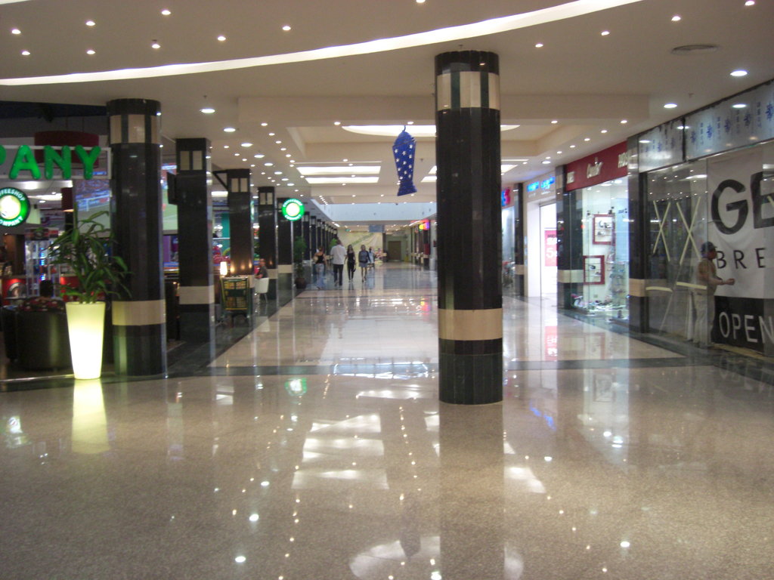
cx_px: 387
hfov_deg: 49.0
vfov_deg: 37.7
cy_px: 290
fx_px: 850
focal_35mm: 38
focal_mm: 7.9
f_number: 2.8
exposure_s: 1/40
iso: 400
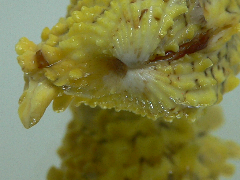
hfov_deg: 21.7
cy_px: 48
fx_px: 624
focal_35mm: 90
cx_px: 148
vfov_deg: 16.3
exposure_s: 1/60
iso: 100
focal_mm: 4.6
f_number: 2.8
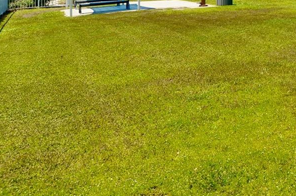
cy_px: -51
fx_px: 796
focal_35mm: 97
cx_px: 388
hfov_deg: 19.4
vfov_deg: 13.6
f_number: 8
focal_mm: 24
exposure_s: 1/250
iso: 140
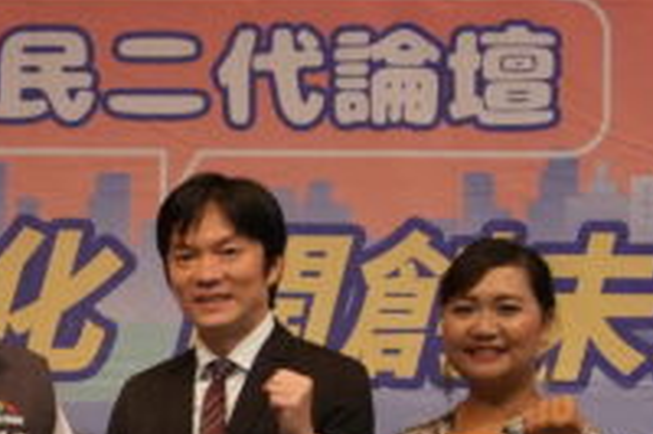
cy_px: 498
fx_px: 3762
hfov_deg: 9.7
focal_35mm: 208
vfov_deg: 6.6
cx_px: -287
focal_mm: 27
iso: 3200
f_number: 4.5
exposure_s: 1/160
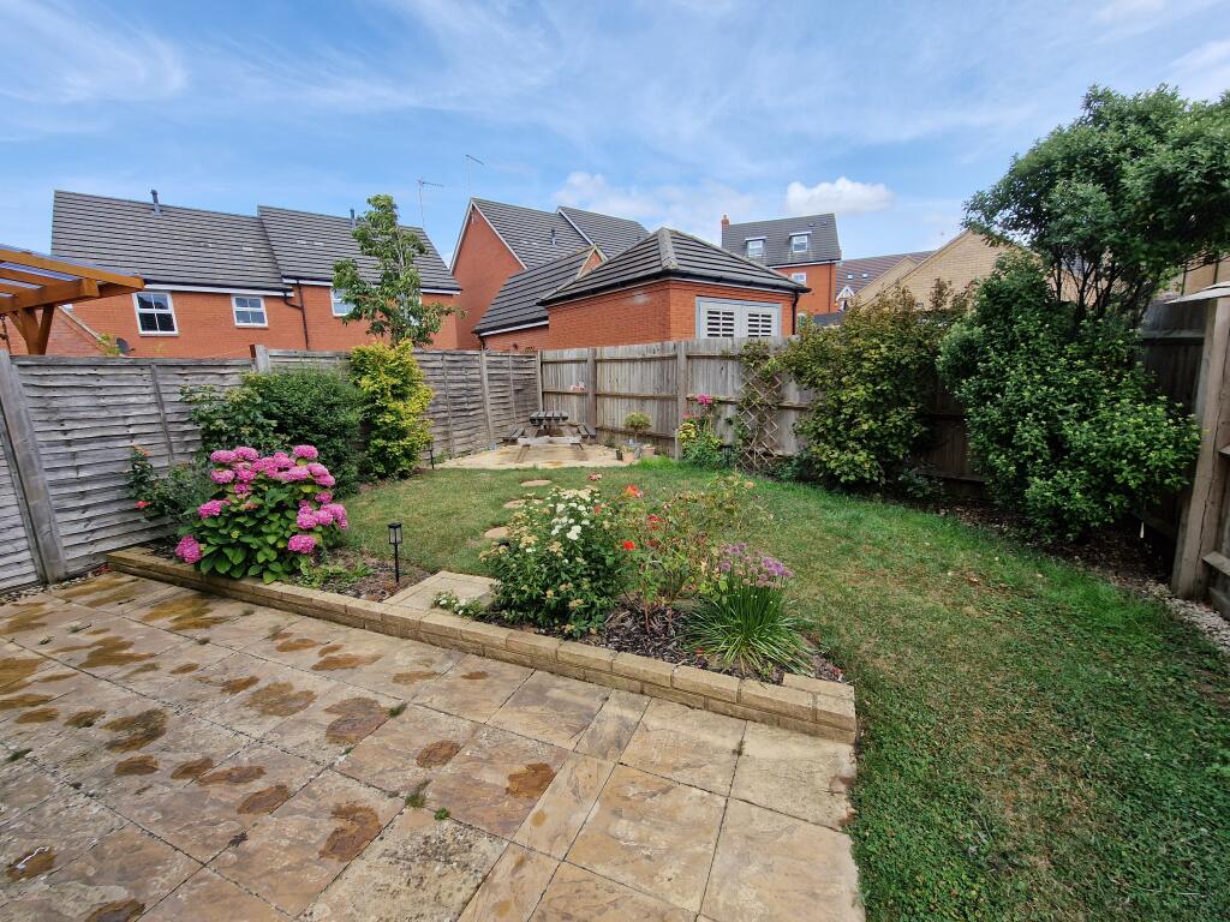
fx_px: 462
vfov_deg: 89.9
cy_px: 461
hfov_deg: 106.2
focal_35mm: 13
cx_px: 615
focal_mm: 2.2
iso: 50
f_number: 2.2
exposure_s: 1/1708
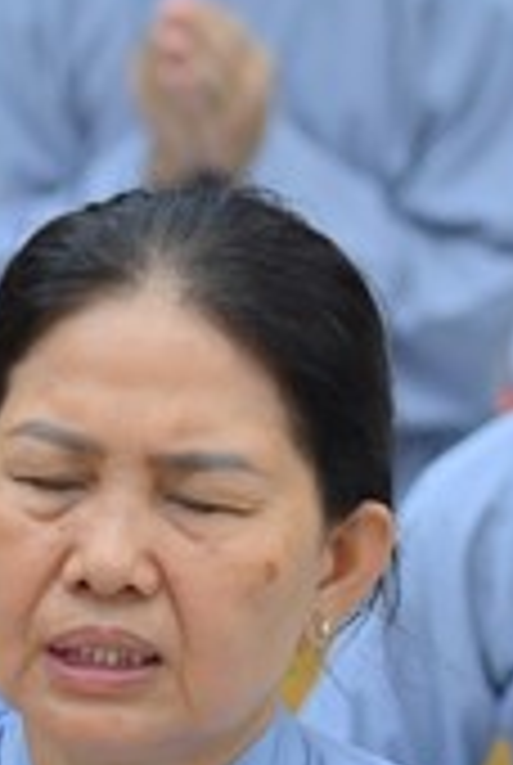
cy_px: 765
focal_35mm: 458
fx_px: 9749
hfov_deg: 3.0
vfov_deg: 4.5
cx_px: -56
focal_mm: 120
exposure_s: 1/100
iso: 1600
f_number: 4.5
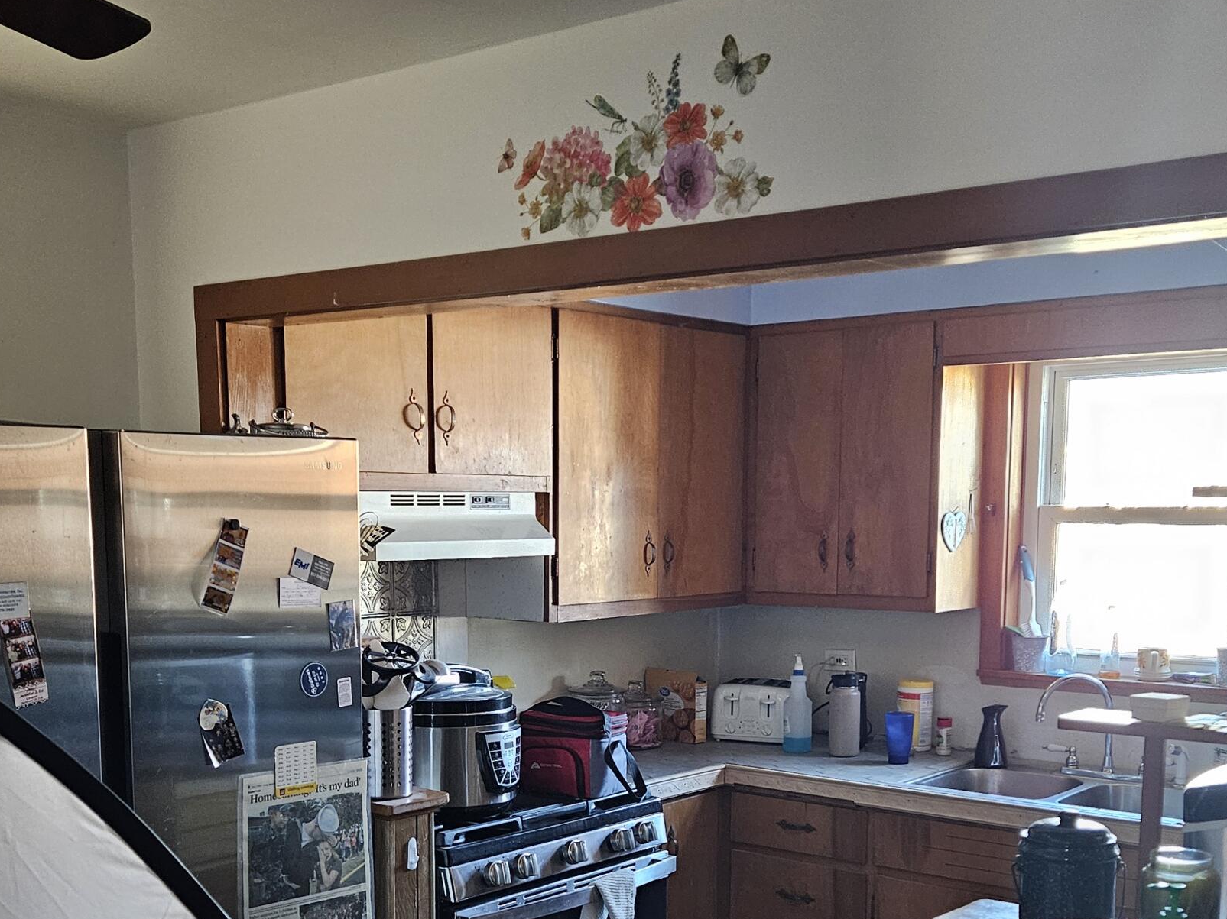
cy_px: 702
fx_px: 1524
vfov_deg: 32.9
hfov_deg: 43.9
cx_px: 624
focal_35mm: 43
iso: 500
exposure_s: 1/40
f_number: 1.8
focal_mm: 5.4
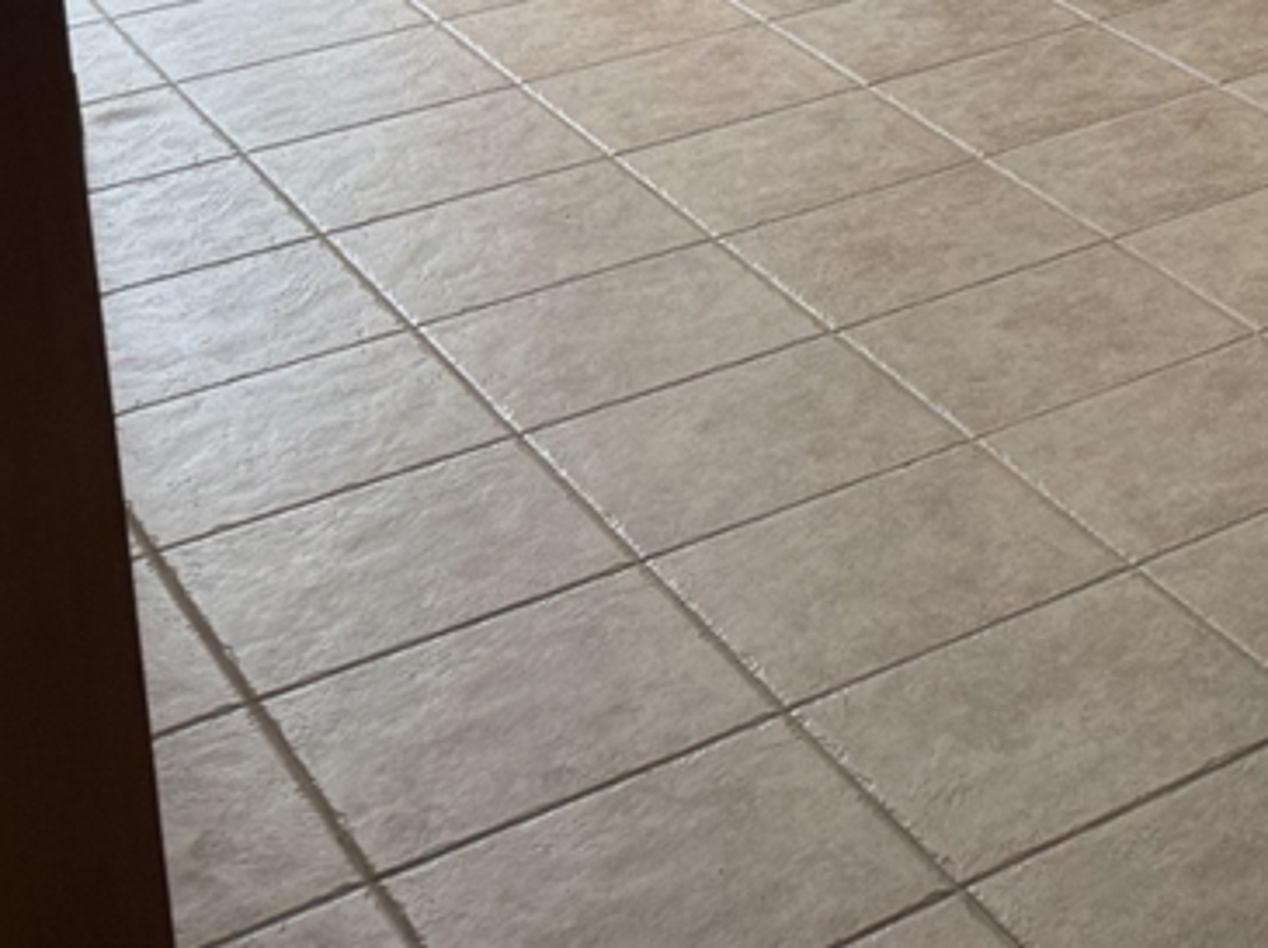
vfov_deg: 16.7
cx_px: 1938
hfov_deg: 20.8
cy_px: -524
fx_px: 2891
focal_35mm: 79
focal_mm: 6.76
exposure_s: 1/100
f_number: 1.78
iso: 100
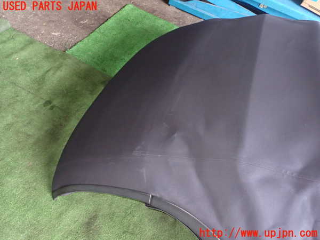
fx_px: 231
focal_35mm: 25
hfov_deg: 69.4
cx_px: 160
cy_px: 120
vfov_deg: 54.9
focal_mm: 4.5
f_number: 8
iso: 1000
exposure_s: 1/30
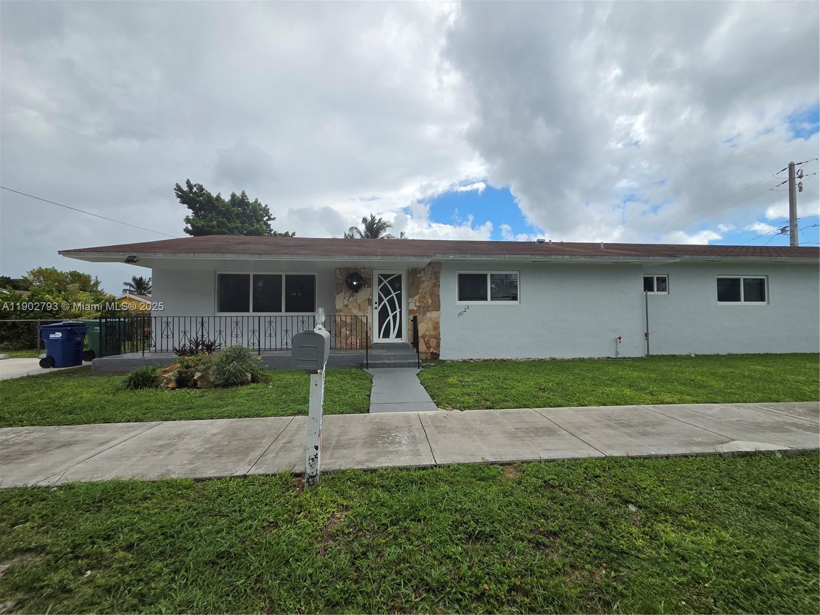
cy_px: 308
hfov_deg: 106.2
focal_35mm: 13
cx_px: 410
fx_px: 308
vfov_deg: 89.9
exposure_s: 1/2969
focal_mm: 2.2
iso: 50
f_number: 2.2
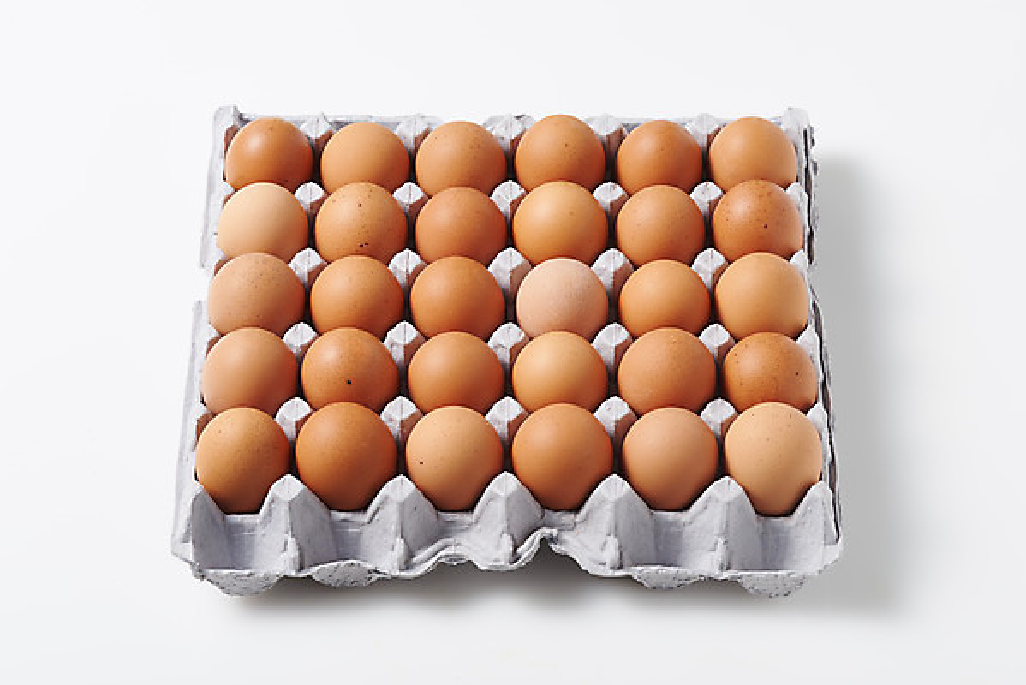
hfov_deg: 19.4
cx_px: 513
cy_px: 342
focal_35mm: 105
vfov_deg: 13.1
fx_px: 2994
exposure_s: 1/125
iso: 100
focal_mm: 105
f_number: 18
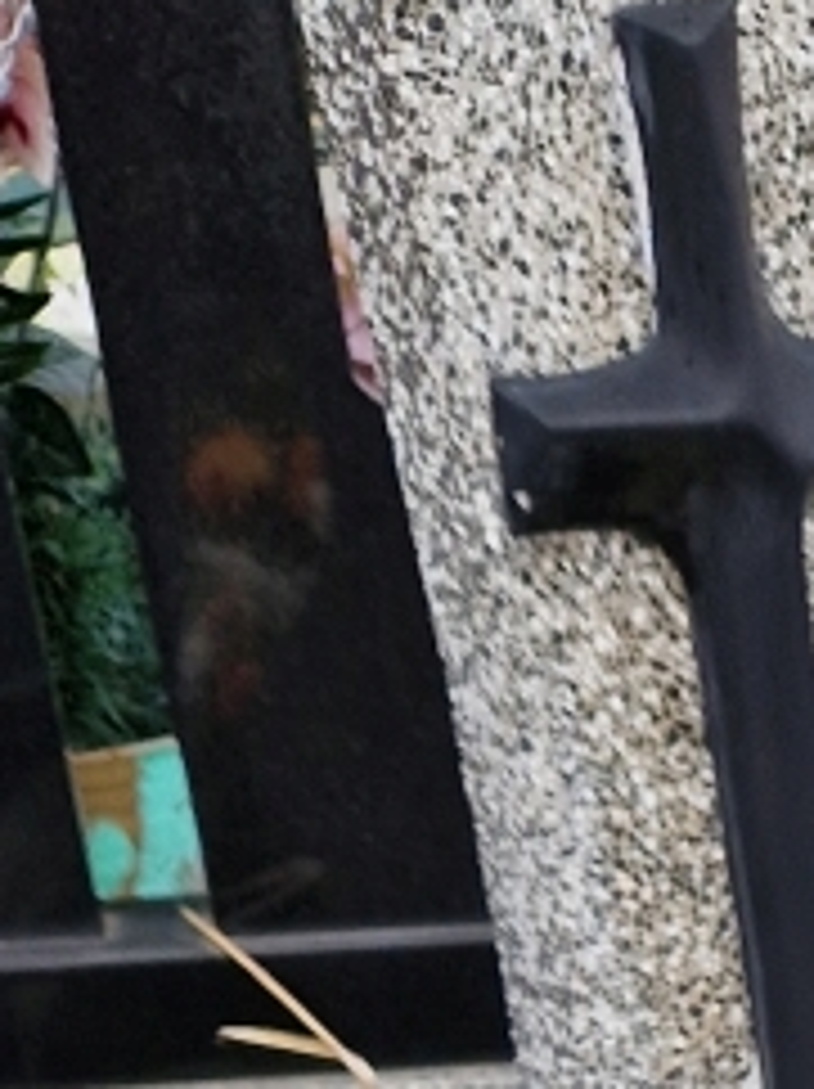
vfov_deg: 12.5
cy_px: 2441
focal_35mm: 130
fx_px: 4083
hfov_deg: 10.1
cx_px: 1844
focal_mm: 5.4
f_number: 1.8
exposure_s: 1/301
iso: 50
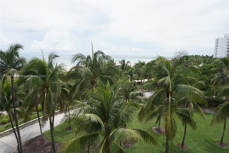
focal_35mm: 24
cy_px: 76
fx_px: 153
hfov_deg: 73.7
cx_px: 114
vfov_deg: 53.2
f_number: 9
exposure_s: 1/160
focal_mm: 16
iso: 100
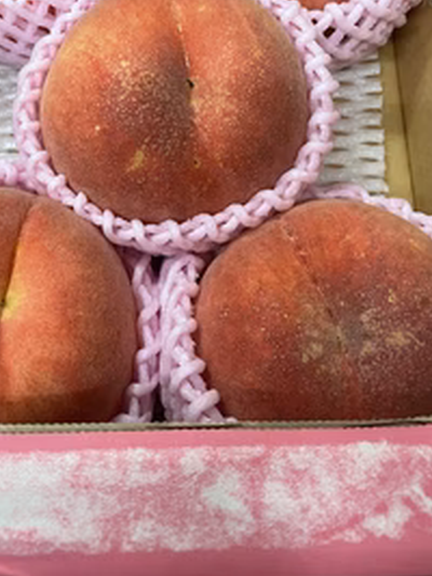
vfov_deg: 46.6
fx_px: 649
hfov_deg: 36.7
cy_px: 164
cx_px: 181
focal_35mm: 39
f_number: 1.6
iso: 100
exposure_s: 1/61
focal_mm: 4.2
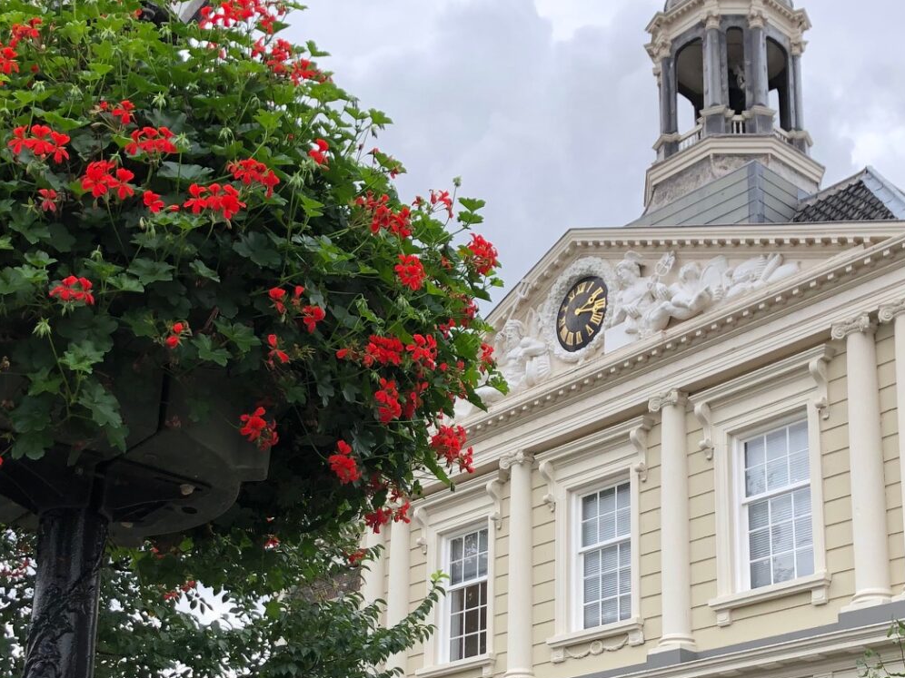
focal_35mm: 54
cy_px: 624
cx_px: 522
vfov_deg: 26.1
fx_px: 1412
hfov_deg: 35.5
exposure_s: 1/318
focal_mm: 3.99
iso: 20
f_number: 1.8
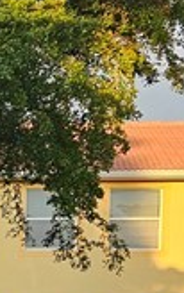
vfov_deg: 13.2
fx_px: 1215
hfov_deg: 6.5
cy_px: 404
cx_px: -602
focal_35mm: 152
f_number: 1.7
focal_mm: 6.3
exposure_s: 1/207
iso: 20
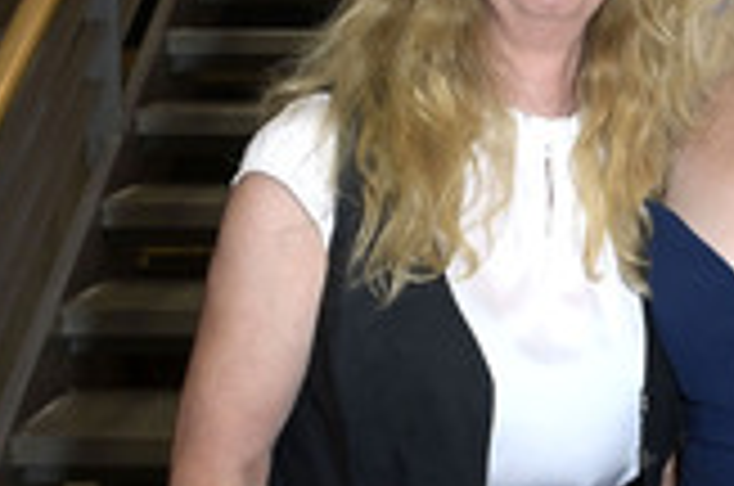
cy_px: 248
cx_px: 660
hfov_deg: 23.1
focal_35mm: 86
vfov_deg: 15.8
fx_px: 1750
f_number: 5.6
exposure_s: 1/50
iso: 1600
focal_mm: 31
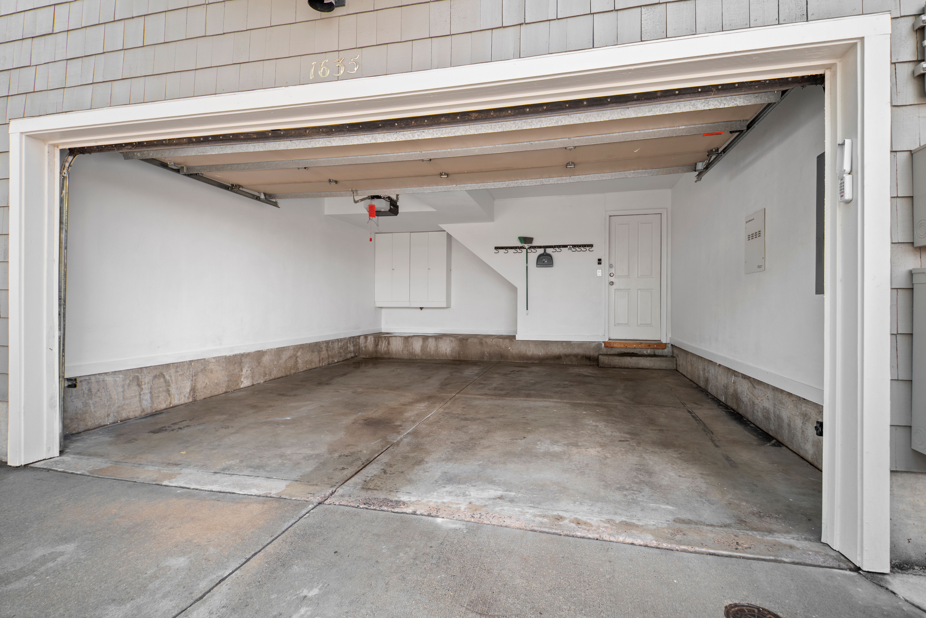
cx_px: 463
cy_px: 309
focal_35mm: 16
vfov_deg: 73.7
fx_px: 412
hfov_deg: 96.7
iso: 400
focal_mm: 16
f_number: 6.3
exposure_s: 1/40
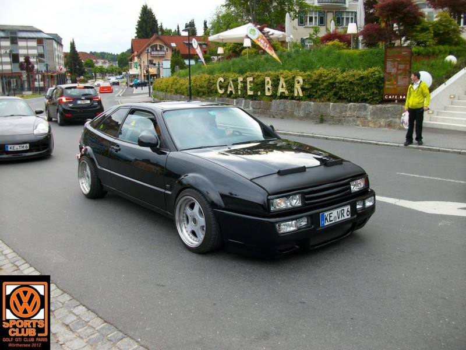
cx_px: 233
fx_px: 458
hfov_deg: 54.0
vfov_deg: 41.8
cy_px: 175
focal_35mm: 34
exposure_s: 1/148
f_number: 2.9
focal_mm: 5.7
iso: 80
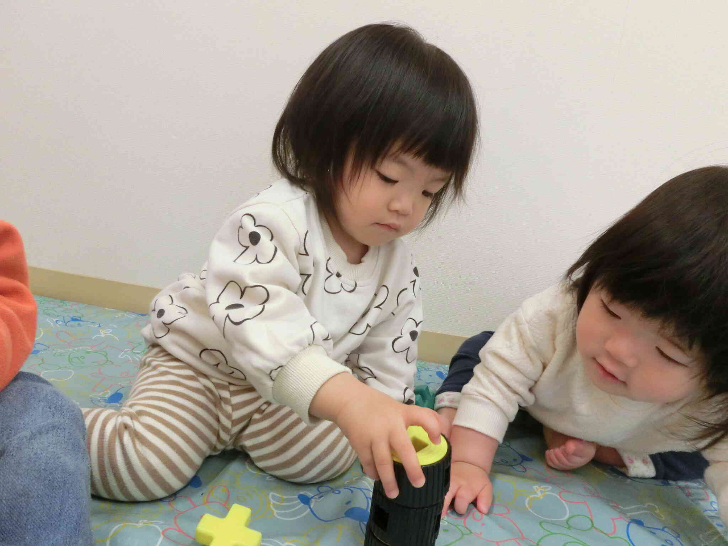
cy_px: 273
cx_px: 364
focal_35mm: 25
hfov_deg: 69.4
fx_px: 526
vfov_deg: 54.9
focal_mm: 4.5
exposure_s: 1/100
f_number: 3.5
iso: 800
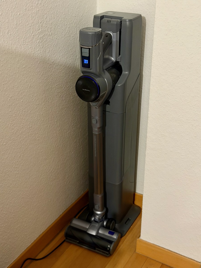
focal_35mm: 48
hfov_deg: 30.3
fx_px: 372
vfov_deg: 39.7
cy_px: 134
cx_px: 100
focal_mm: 6.76
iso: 640
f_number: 1.78
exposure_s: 1/20
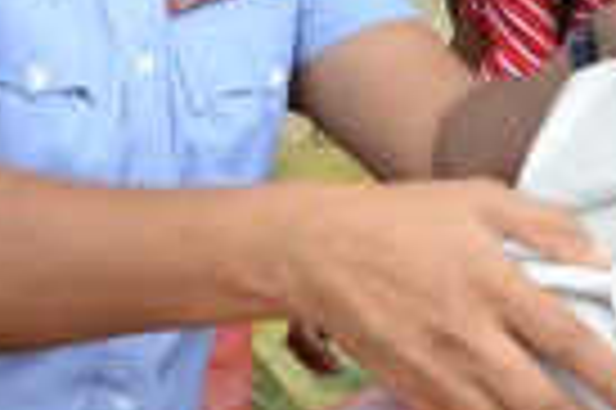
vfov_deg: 9.5
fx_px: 2444
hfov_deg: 14.3
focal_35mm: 143
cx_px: 531
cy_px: 52
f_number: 7.1
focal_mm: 28
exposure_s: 1/200
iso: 400
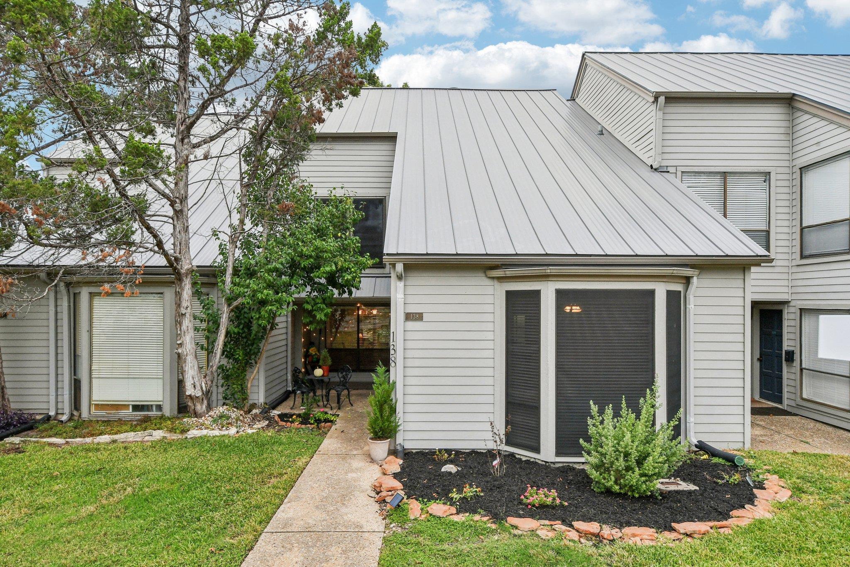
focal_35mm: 21
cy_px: 284
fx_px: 496
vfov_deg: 59.5
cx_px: 425
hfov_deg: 81.2
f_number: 8
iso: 400
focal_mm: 14
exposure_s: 1/320
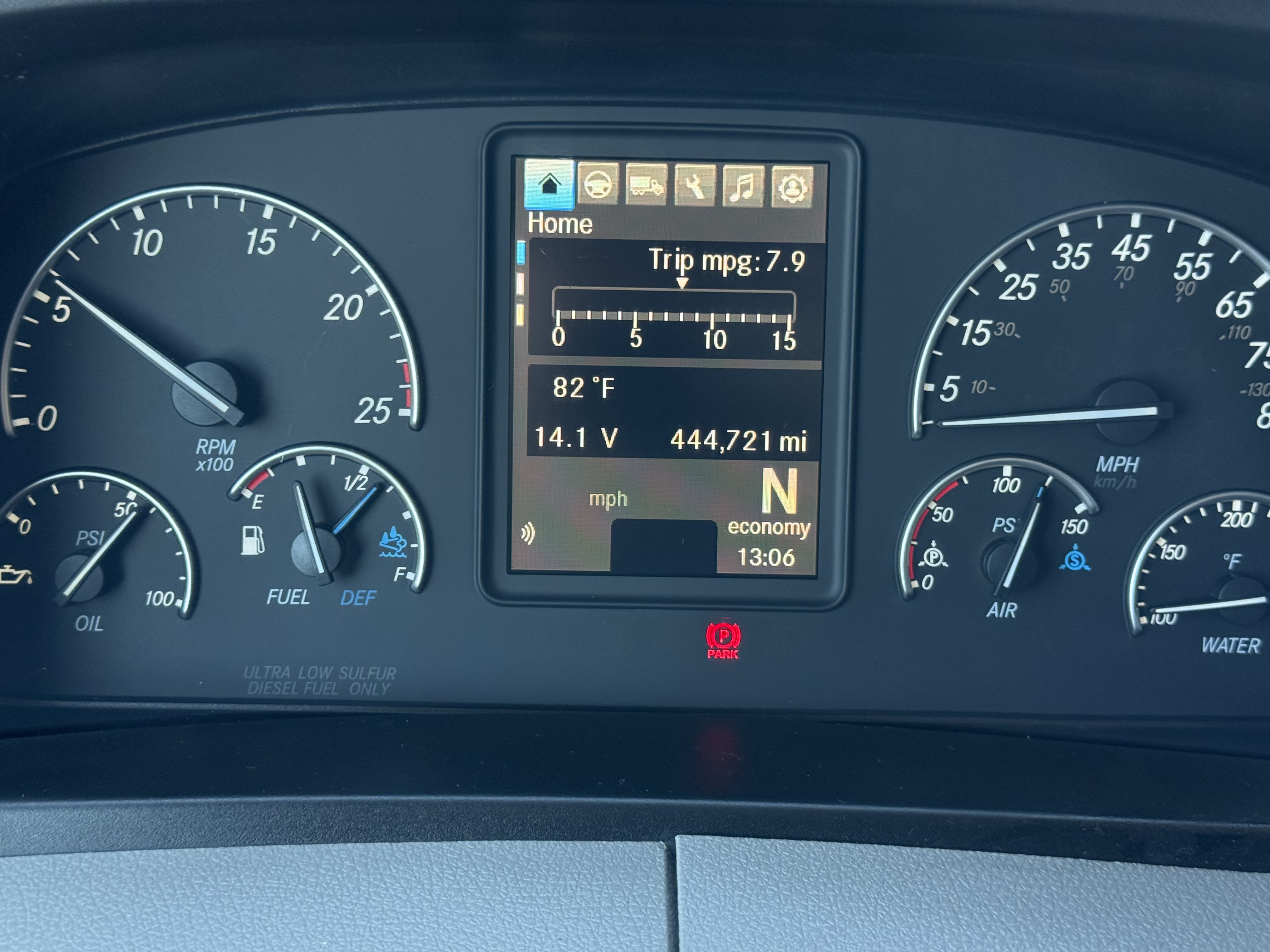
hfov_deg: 39.7
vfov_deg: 30.3
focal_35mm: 48
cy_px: 476
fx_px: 1761
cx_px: 635
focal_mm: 6.76
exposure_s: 1/100
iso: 200
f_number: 1.78
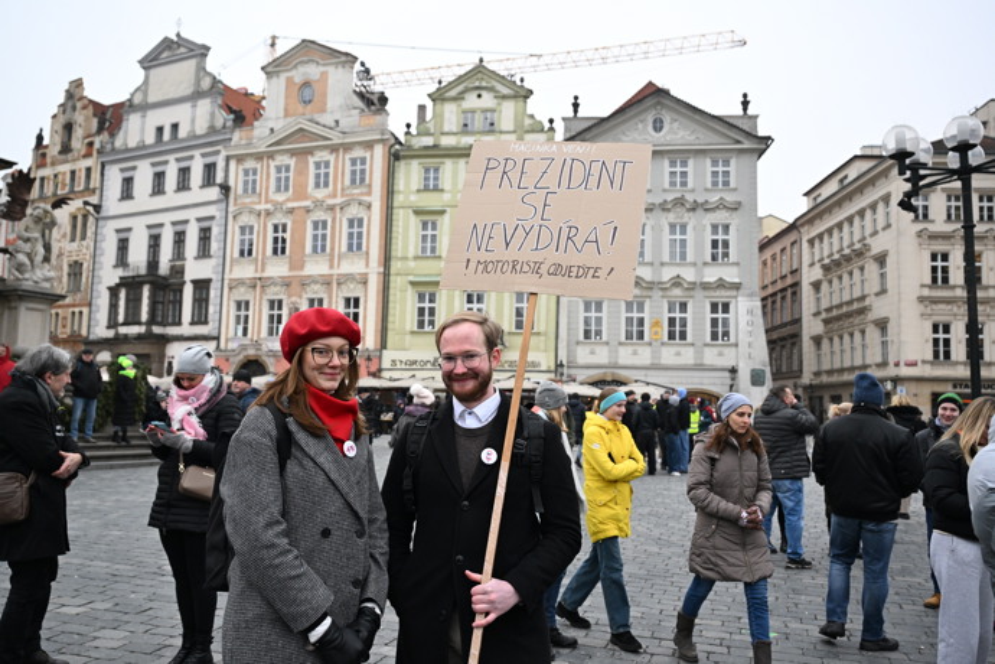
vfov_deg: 43.6
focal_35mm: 30
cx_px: 498
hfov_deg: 61.9
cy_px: 332
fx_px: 829
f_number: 4
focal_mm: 30
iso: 2500
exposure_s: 1/3200
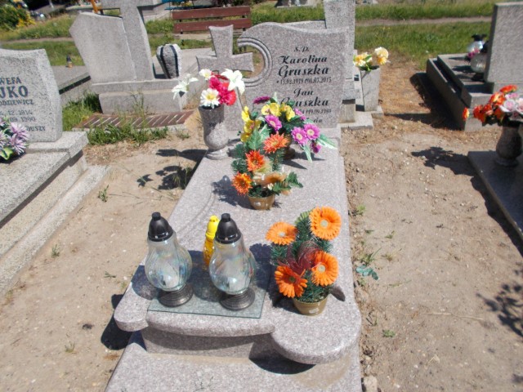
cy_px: 196
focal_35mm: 30
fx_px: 453
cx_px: 262
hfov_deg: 60.0
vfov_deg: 46.8
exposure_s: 1/200
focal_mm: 5.3
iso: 80
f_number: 8.6
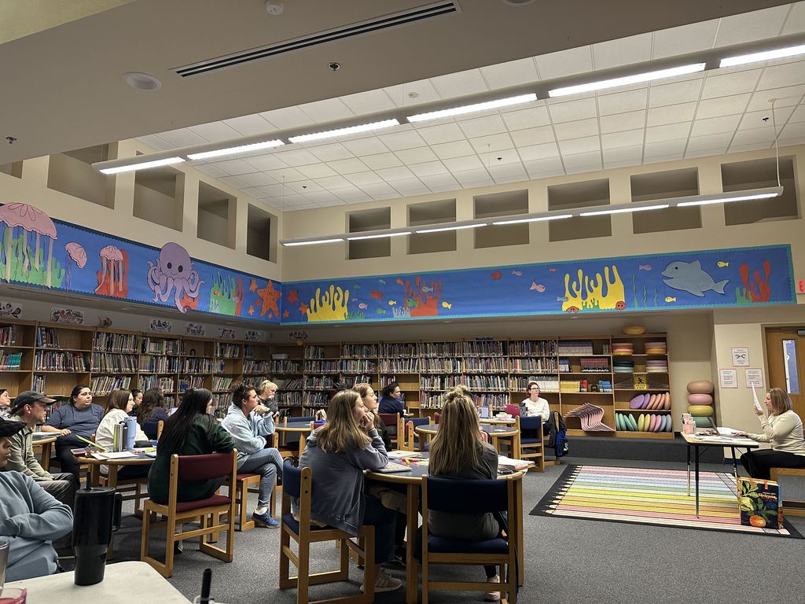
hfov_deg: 71.6
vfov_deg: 56.8
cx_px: 402
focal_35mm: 24
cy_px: 302
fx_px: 558
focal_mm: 6.86
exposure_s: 1/60
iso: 250
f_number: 1.78
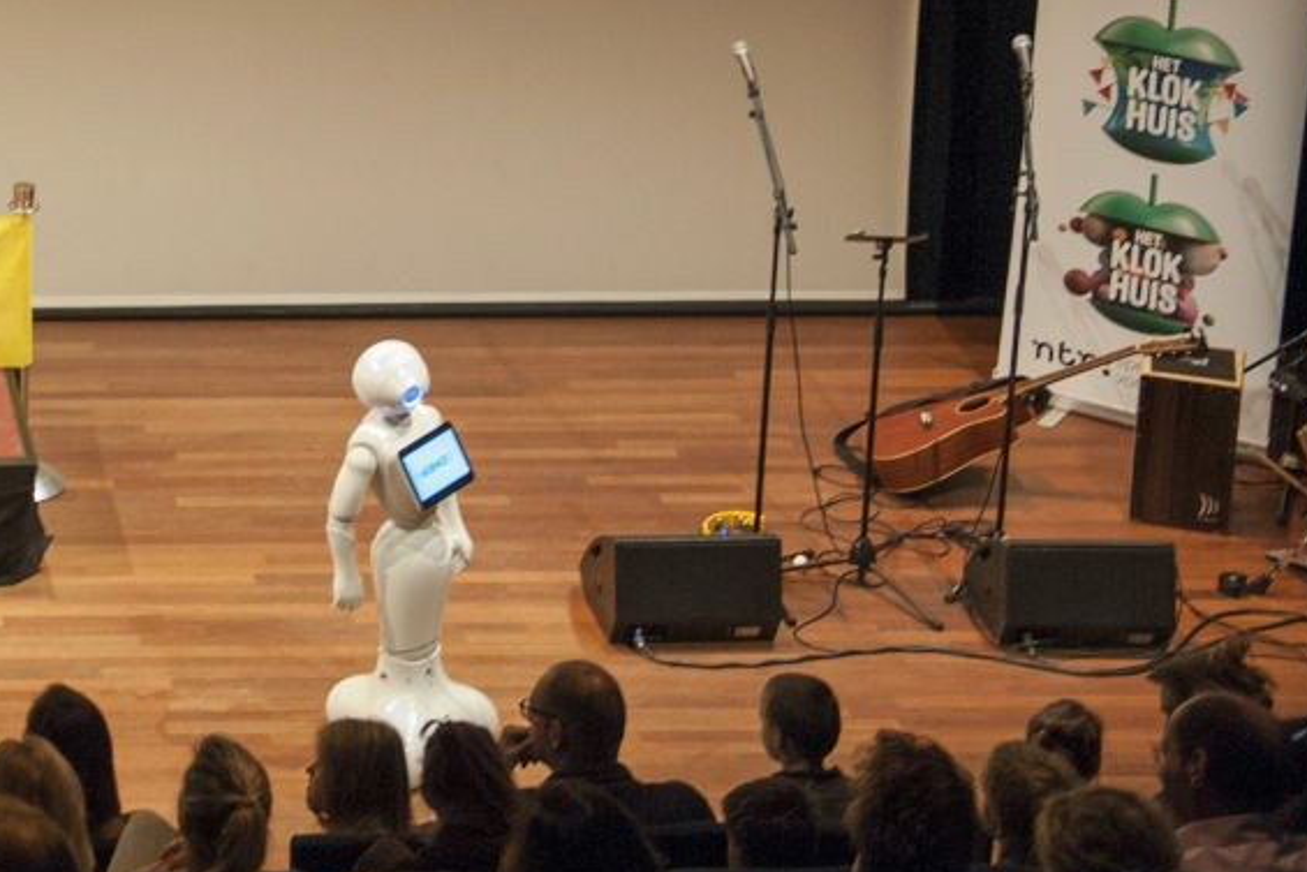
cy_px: -327
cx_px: -345
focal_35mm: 136
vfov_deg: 9.9
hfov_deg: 14.5
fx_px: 4939
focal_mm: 48
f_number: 2.8
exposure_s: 1/100
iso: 3200
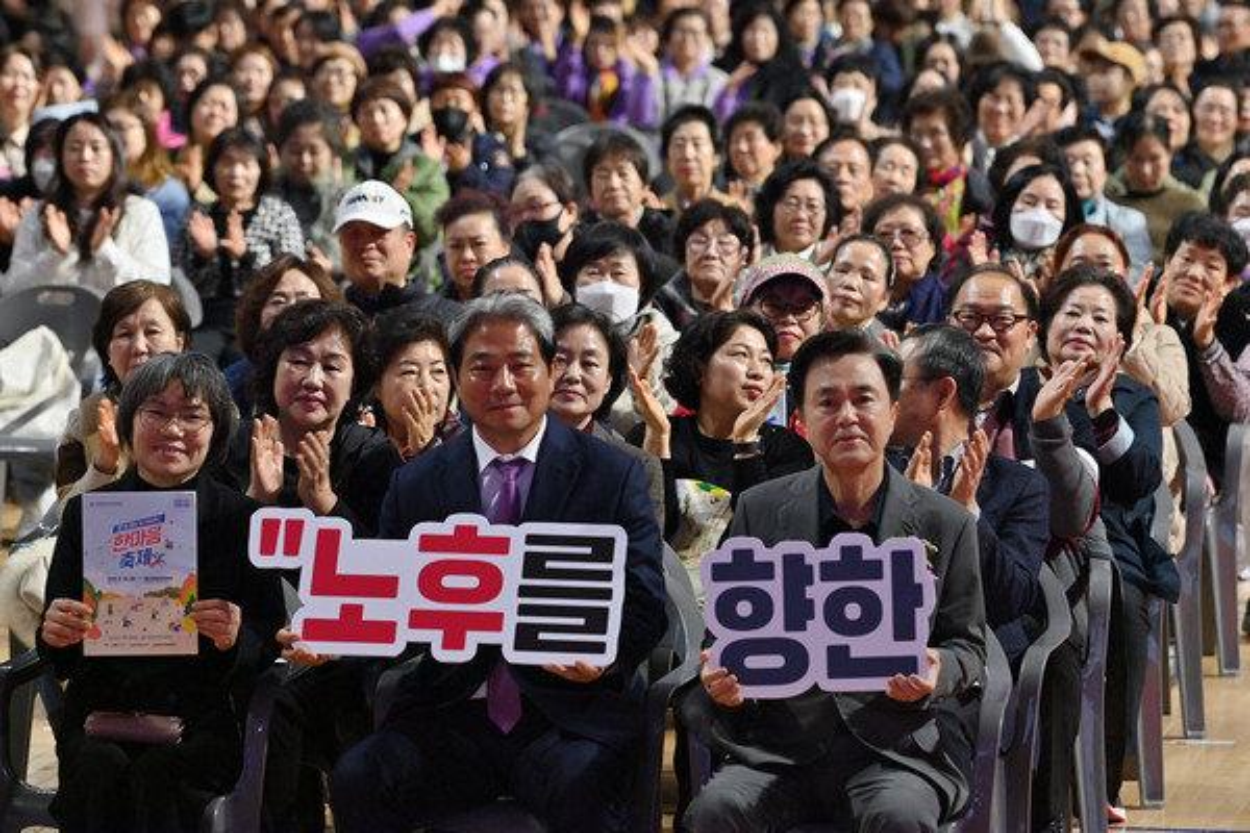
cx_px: 625
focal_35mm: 200
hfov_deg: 10.3
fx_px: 6944
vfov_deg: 6.9
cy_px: 416
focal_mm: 200
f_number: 5.6
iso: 1000
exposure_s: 1/250
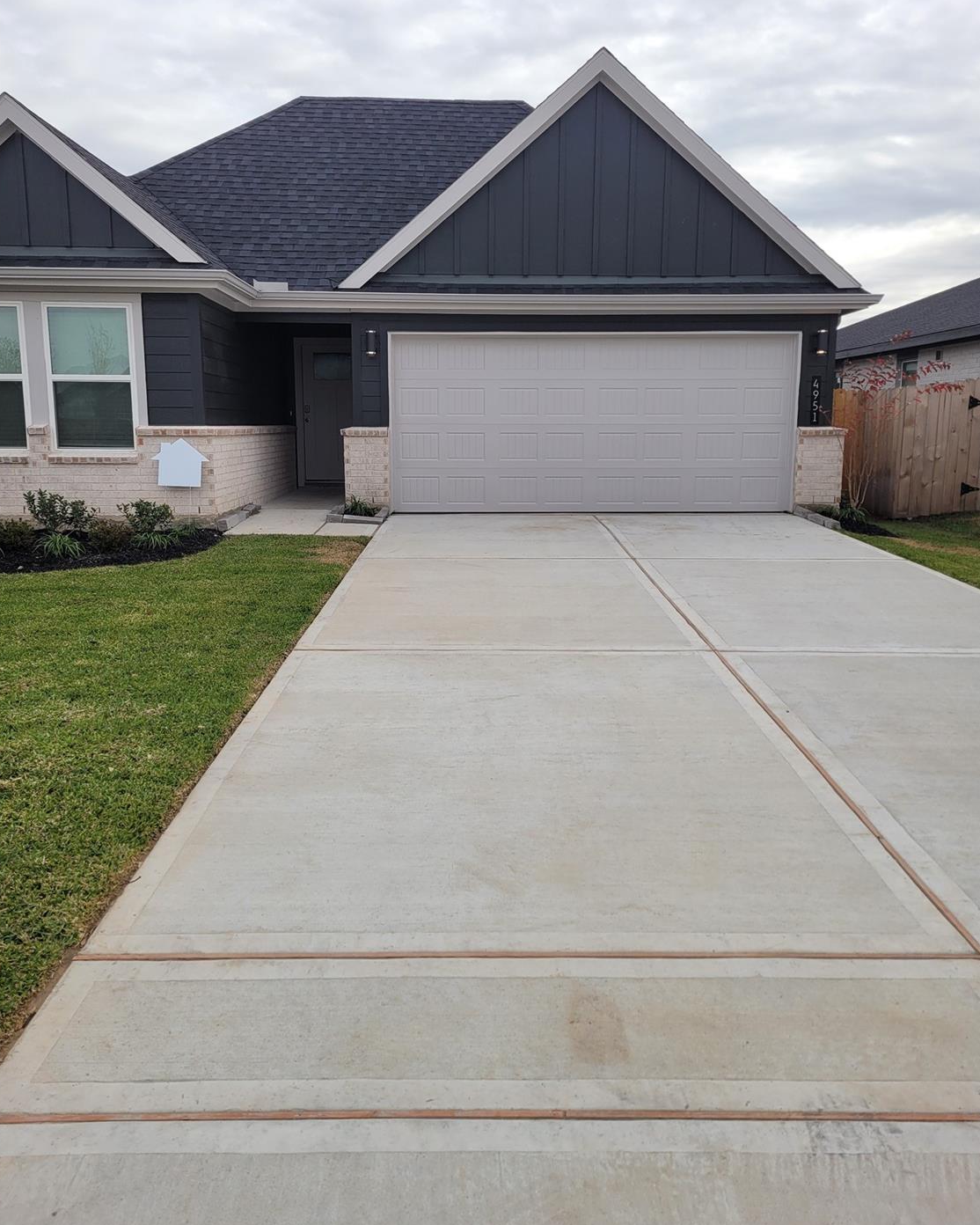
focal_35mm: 28
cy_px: 602
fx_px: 1015
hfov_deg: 51.5
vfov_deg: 62.2
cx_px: 479
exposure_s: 1/2122
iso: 40
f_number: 1.8
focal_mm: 5.4
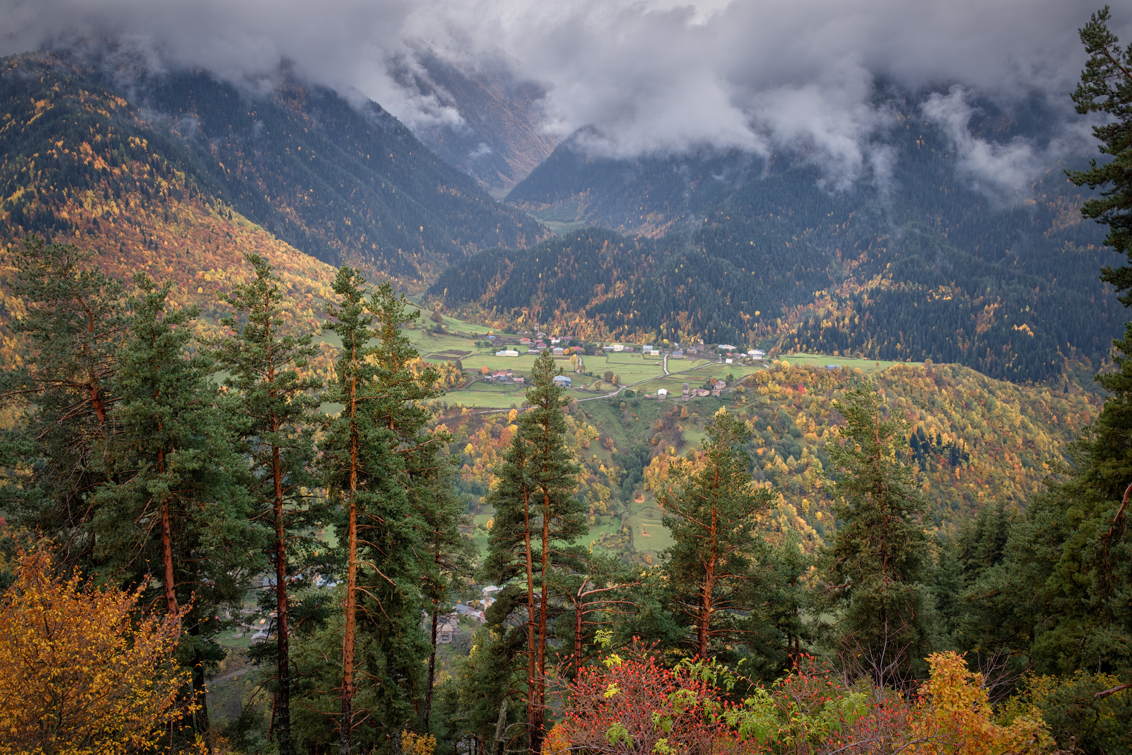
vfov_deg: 37.9
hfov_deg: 54.4
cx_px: 566
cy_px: 378
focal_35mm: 35
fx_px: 1100
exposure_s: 1/80
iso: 500
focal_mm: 23
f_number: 11
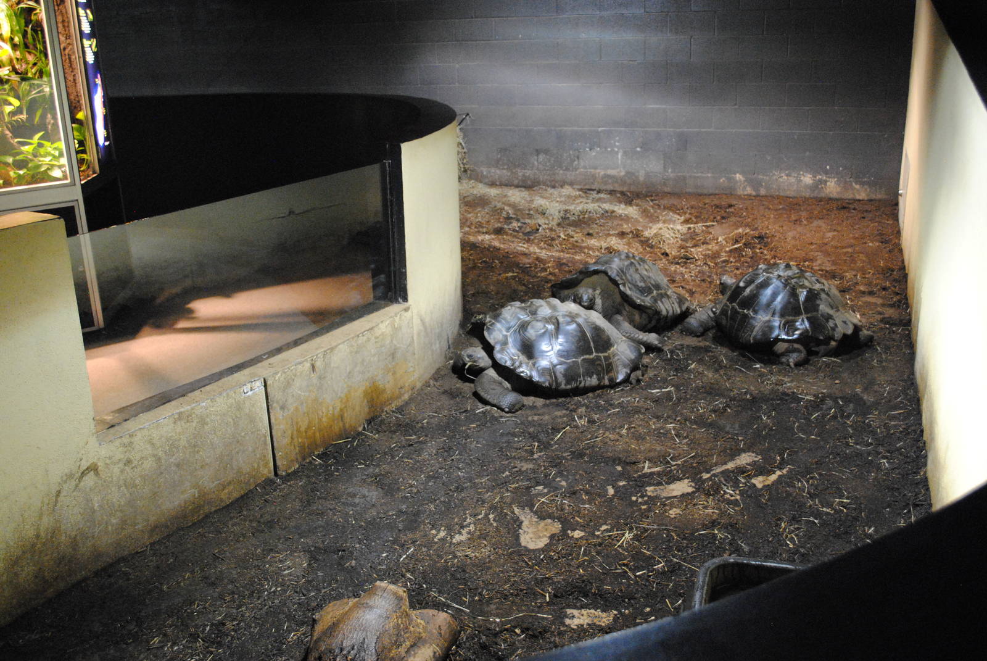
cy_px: 330
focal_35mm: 33
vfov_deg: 40.1
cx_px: 494
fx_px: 906
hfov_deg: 57.2
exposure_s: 1/25
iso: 1600
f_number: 4
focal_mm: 22
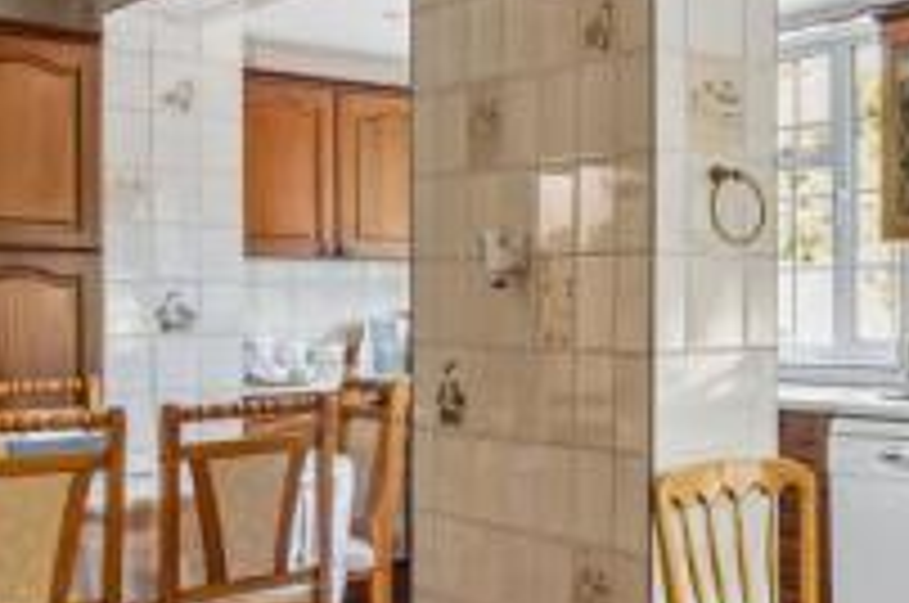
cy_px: 344
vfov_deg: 25.9
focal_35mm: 52
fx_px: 1311
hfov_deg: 32.9
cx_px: 1028
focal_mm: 16
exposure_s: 1/8
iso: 640
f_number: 5.6
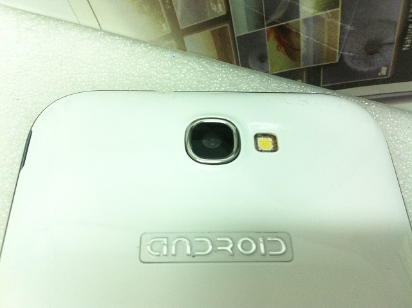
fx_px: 416
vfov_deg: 40.6
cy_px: 154
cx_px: 206
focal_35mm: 35
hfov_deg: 52.7
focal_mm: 3.85
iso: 160
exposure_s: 1/17
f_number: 2.8
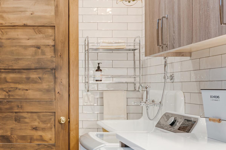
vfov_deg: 22.8
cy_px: 95
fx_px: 372
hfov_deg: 32.5
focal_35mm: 59
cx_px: 35
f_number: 9
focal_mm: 23.5
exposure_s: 1/6
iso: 640
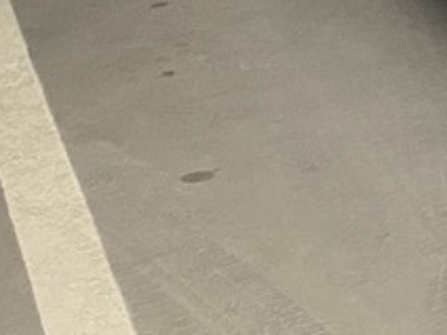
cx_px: 1069
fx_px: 2027
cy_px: -270
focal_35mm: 157
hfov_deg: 10.7
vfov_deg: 9.0
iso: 500
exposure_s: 1/33
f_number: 1.8
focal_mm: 4.25
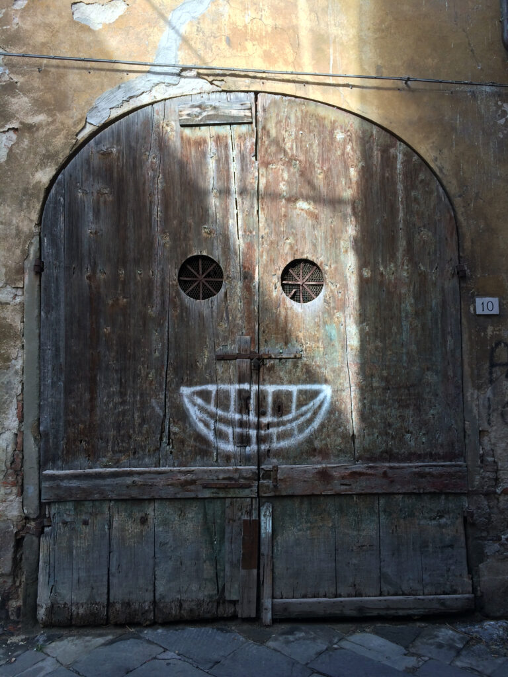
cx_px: 254
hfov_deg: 48.2
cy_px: 338
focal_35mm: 29
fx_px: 567
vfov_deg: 61.7
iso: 32
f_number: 2.2
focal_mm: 4.15
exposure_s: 1/323
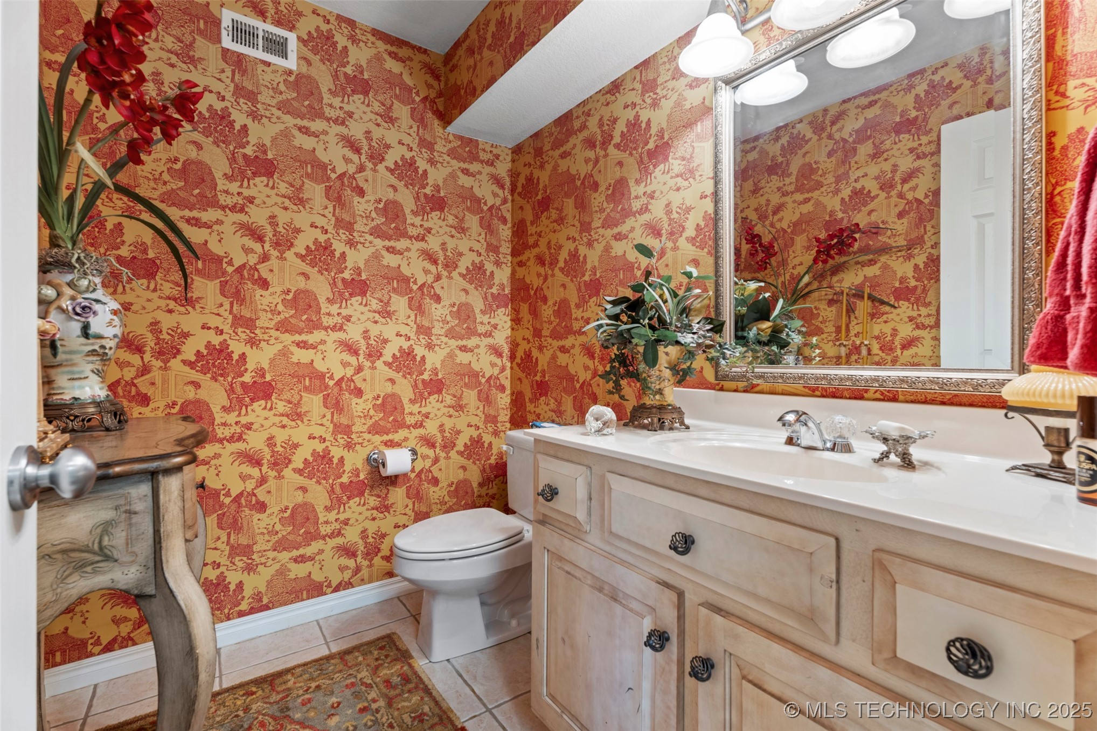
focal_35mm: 16
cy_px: 366
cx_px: 548
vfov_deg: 73.7
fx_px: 487
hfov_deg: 96.7
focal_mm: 16
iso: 250
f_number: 9
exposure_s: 1.6
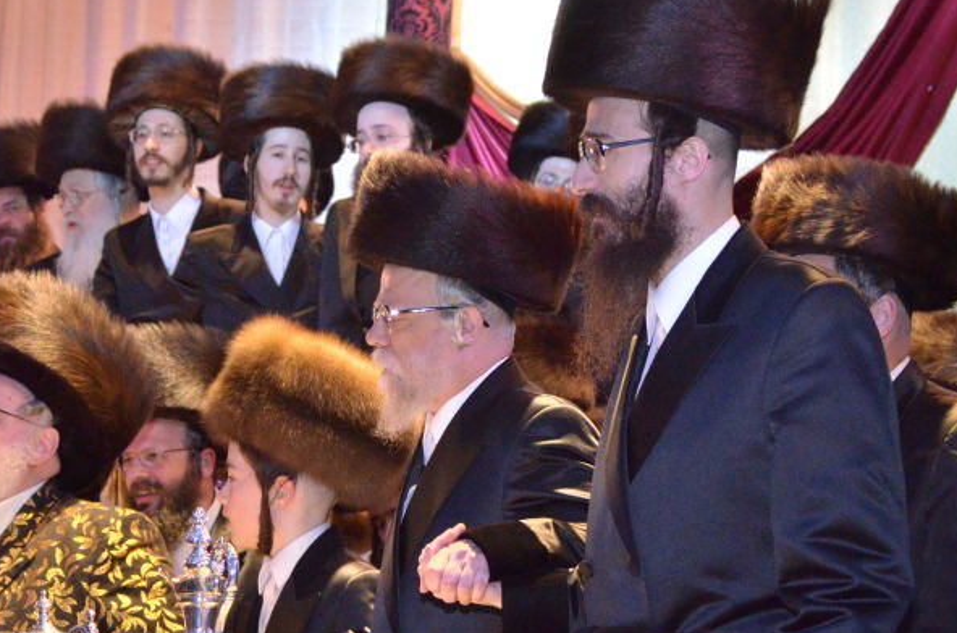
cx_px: 322
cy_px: 425
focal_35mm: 135
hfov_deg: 15.2
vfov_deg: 10.1
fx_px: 3581
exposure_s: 1/100
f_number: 5.3
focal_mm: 52
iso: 3200
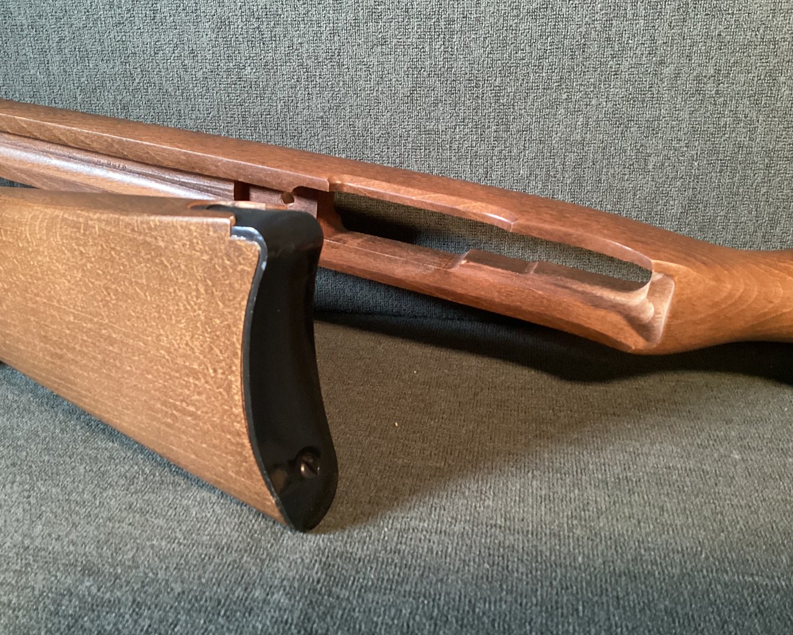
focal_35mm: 33
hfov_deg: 54.1
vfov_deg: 44.6
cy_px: 312
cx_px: 363
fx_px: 775
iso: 400
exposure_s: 1/30
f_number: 2.4
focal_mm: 3.3
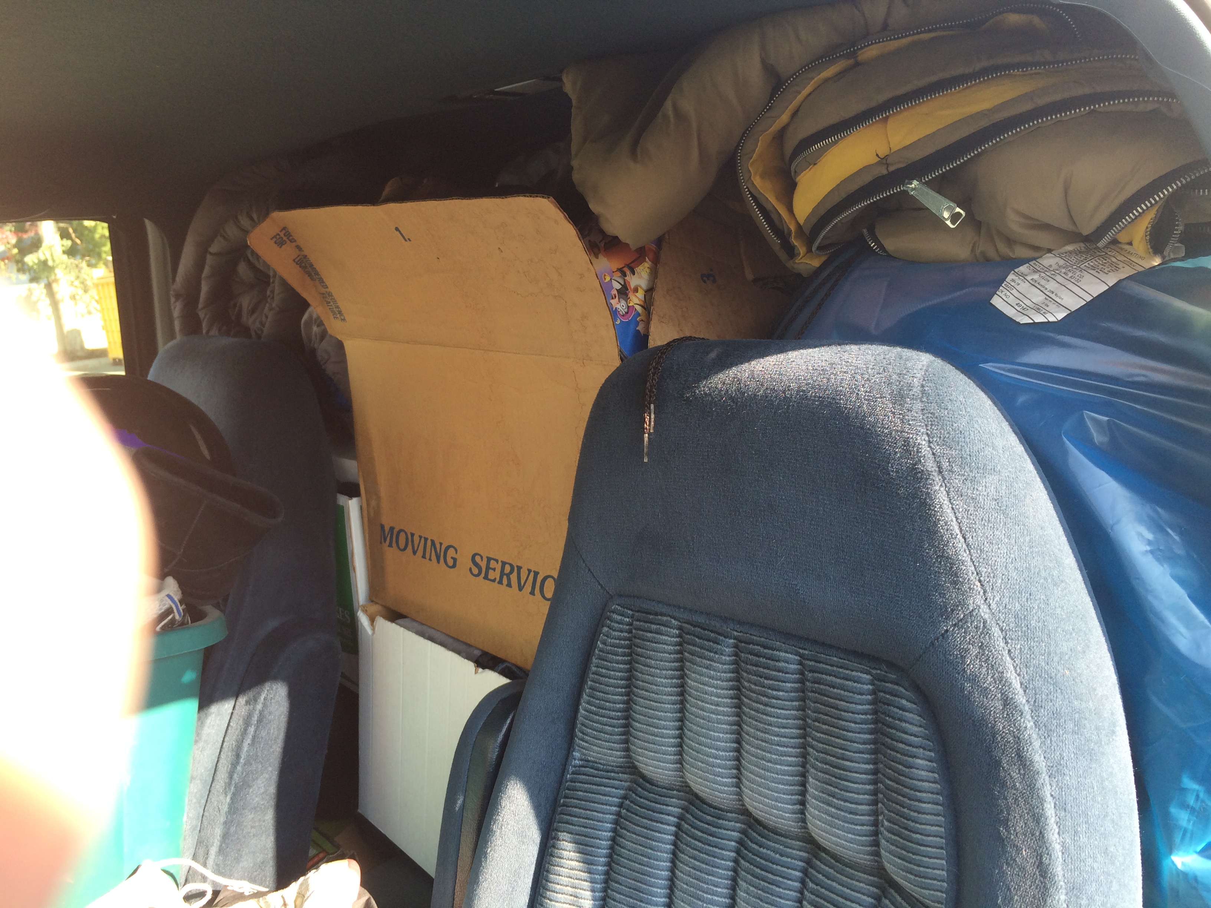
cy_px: 454
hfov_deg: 61.7
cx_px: 606
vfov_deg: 48.2
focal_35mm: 29
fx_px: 1015
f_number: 2.2
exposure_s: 1/154
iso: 32
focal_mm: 4.15
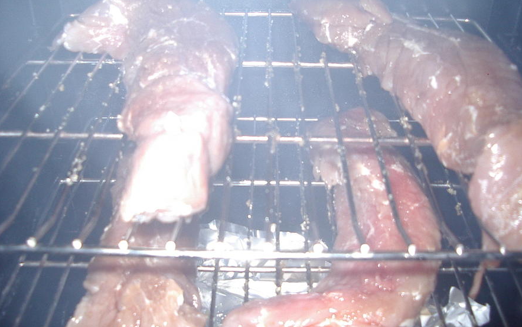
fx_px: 583
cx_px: 264
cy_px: 165
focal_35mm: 41
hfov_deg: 48.2
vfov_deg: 31.3
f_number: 2.6
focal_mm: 5.8
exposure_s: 1/60
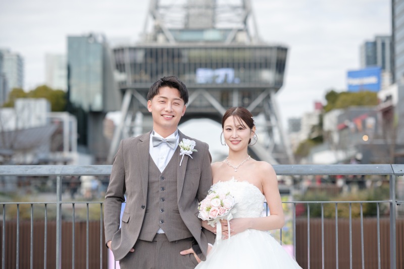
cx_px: 202
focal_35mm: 84
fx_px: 942
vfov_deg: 16.3
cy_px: 134
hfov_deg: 24.2
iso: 400
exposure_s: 1/3200
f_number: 2
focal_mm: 56
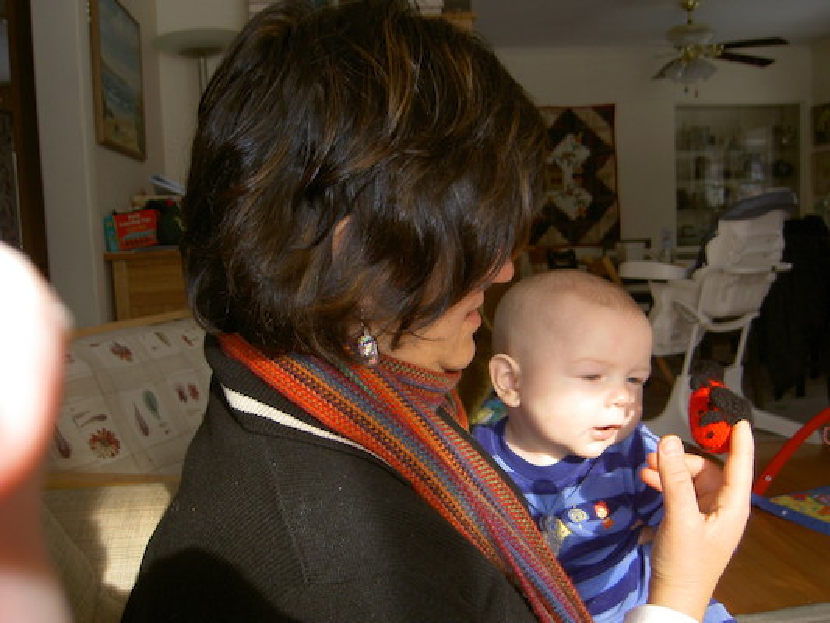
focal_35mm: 34
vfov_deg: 41.8
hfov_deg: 53.9
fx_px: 815
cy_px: 312
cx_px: 415
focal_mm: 5.6
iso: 50
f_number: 2.8
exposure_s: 1/60
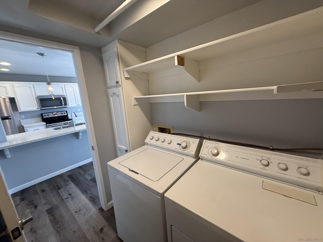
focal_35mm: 14
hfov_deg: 102.1
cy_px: 121
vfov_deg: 85.7
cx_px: 162
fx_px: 131
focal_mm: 2.22
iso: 250
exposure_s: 1/120
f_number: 2.2
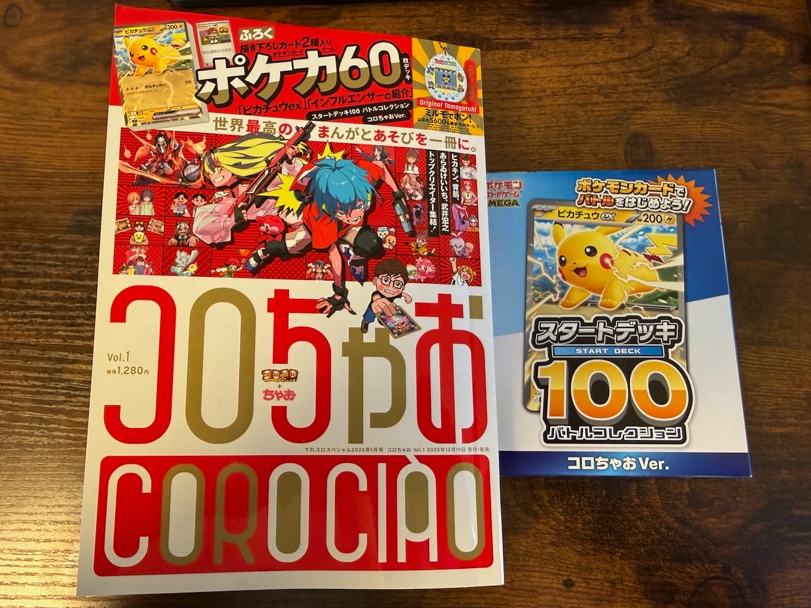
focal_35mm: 24
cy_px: 304
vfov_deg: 56.8
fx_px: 562
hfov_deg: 71.6
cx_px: 406
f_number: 2.2
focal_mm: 2.22
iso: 320
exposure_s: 1/50
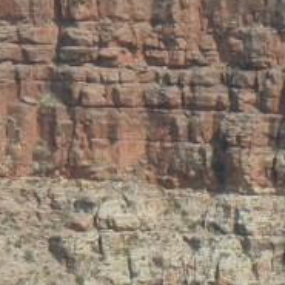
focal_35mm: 499
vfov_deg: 3.5
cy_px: 163
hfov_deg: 3.5
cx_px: -159
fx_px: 4648
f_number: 9
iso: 160
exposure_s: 1/251
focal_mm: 18.3
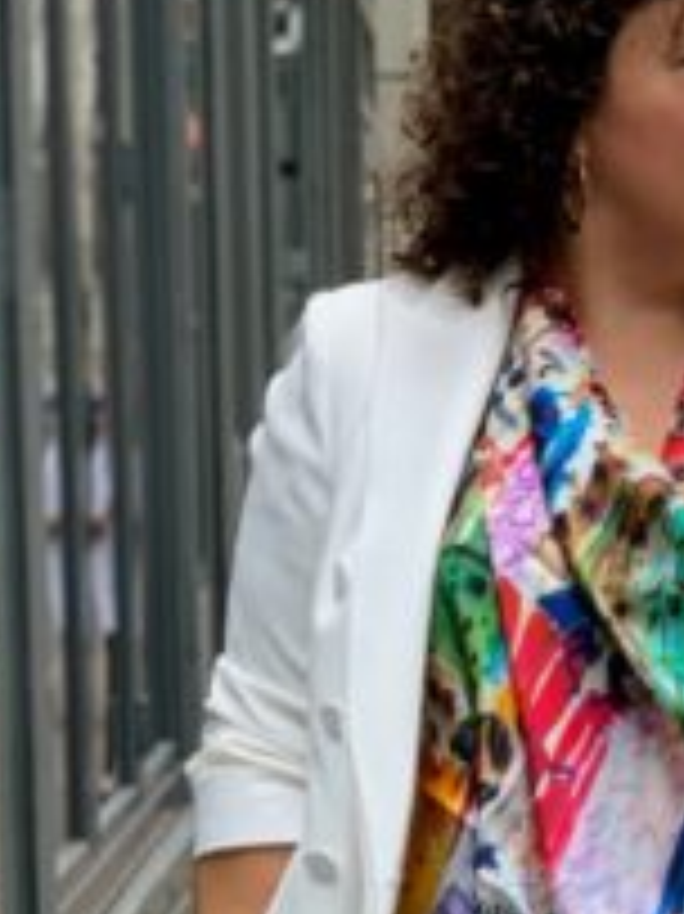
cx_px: 770
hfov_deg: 8.6
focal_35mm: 171
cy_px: 1074
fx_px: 4510
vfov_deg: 11.4
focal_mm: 6
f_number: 2.4
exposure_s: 1/122
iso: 50
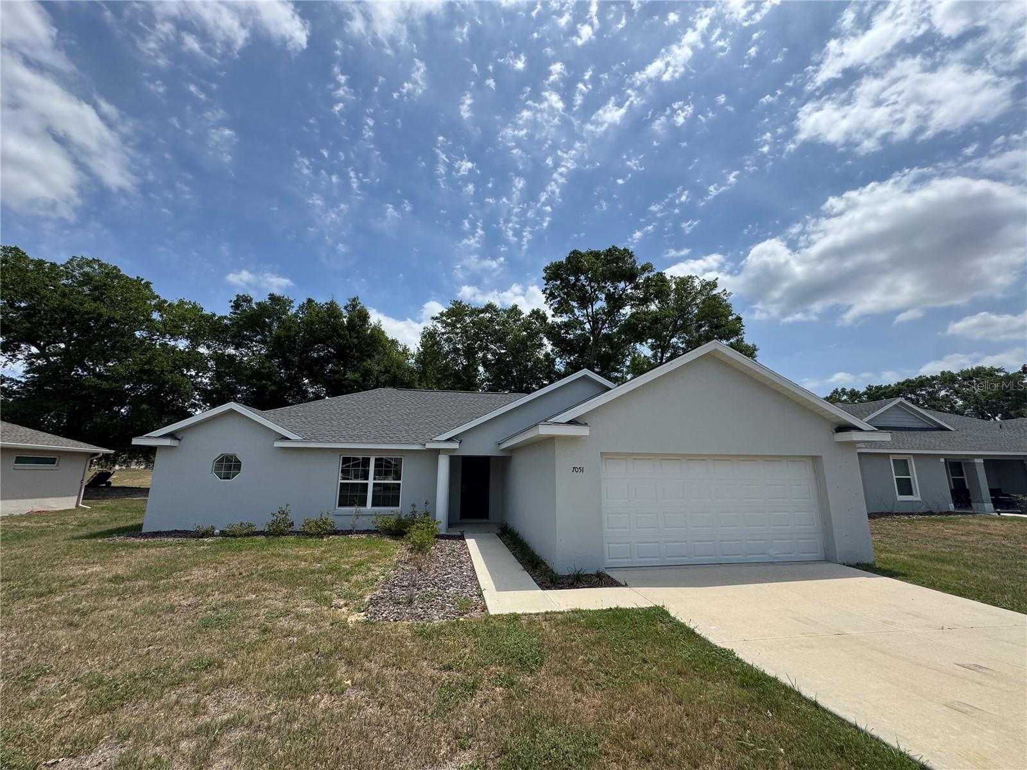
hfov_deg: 102.1
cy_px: 385
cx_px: 514
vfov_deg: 85.7
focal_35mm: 14
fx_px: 415
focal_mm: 2.22
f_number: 2.2
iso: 50
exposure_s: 1/3106
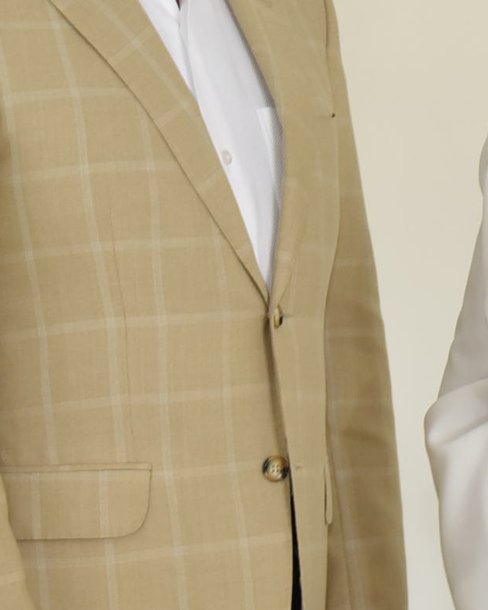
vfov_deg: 10.9
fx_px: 3195
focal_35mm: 177
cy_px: 228
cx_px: 521
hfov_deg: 8.7
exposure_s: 1/80
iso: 640
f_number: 4
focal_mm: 40
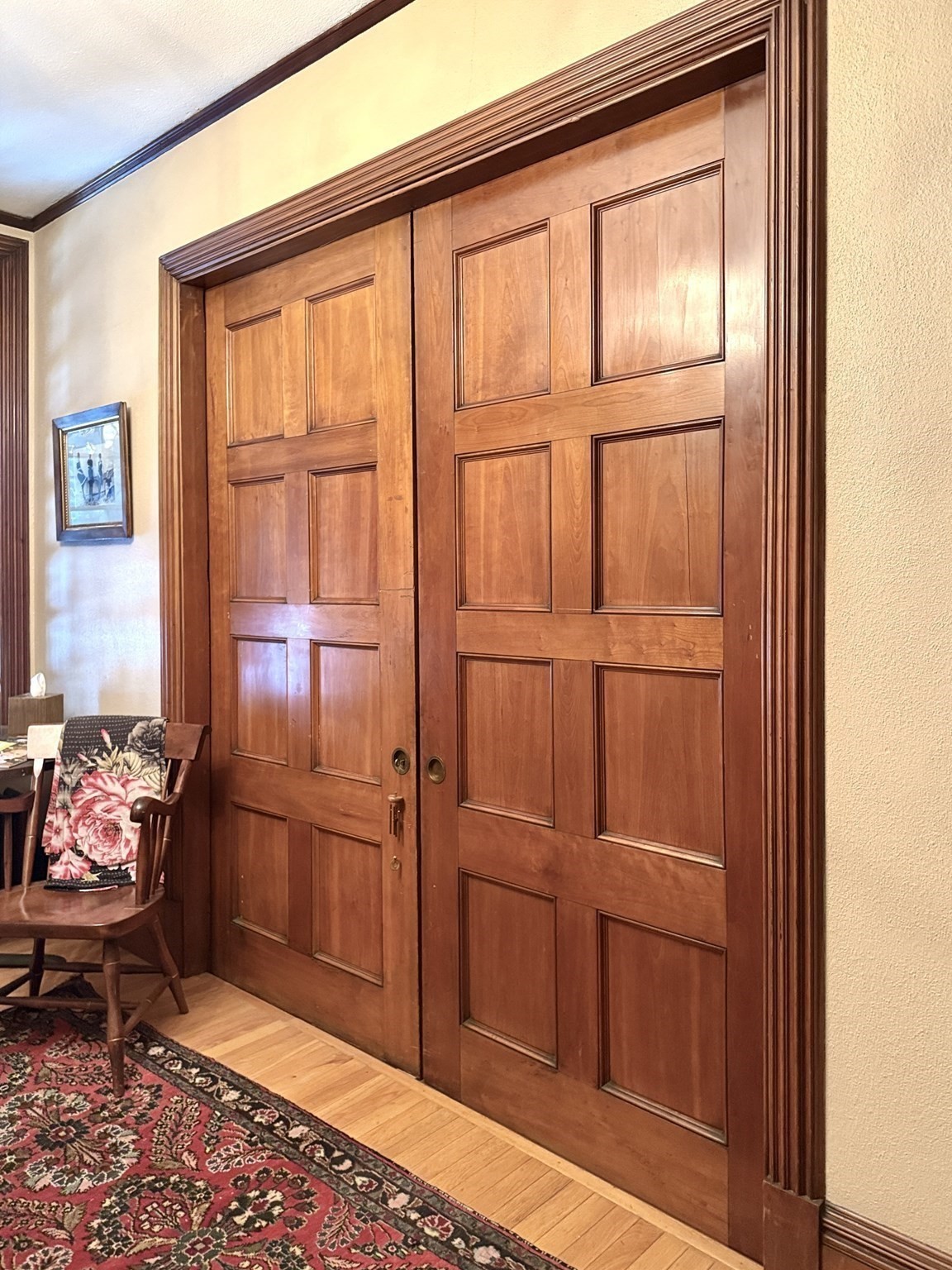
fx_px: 880
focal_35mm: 24
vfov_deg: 71.6
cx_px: 476
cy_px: 635
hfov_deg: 56.8
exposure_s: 1/40
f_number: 1.78
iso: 640
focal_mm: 6.76
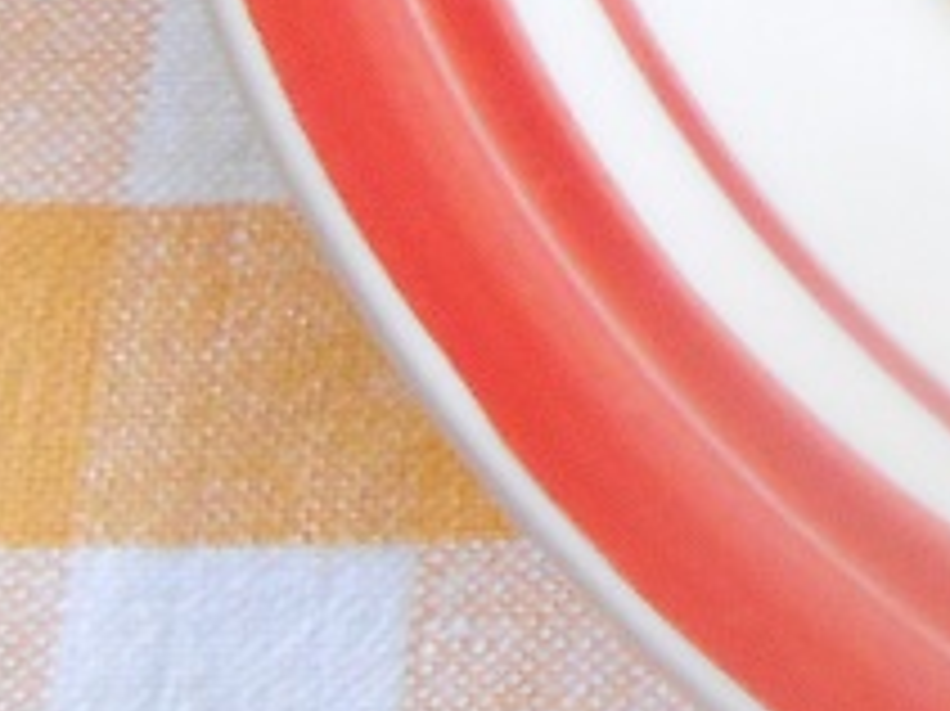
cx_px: 1936
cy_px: -630
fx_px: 3456
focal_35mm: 126
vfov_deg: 10.9
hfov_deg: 13.3
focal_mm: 4.6
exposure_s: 1/60
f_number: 3.2
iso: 800
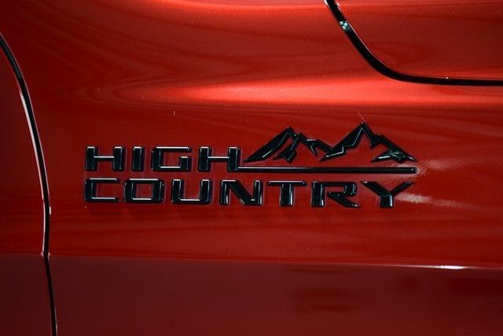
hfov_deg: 19.5
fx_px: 1467
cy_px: 168
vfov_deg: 13.0
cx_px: 252
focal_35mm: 105
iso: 1600
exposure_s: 1/100
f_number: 2.8
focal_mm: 70
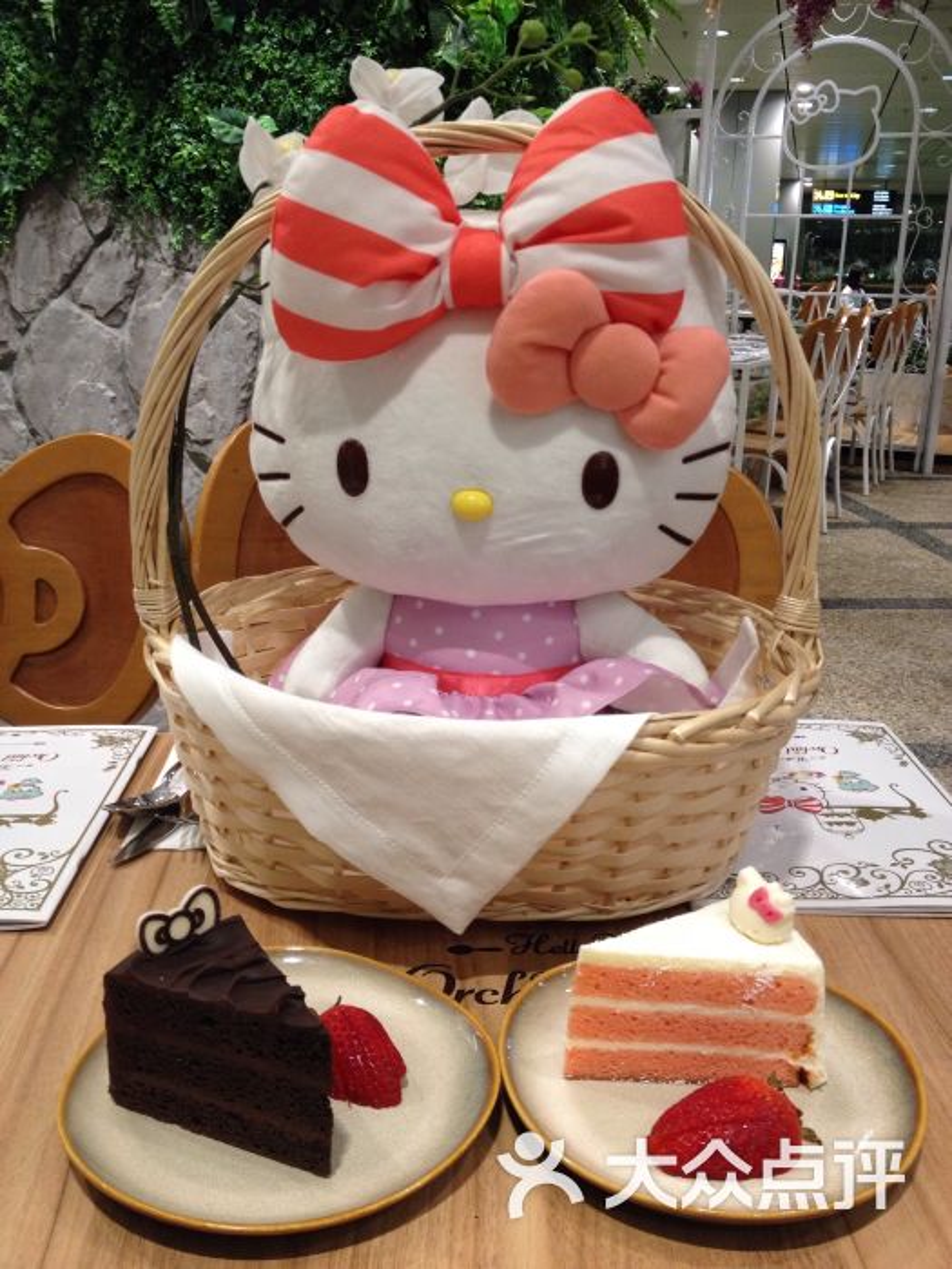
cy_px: 634
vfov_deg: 52.6
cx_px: 476
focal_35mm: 35
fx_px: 1283
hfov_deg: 40.7
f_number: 2.4
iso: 125
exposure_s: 1/20
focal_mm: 4.28
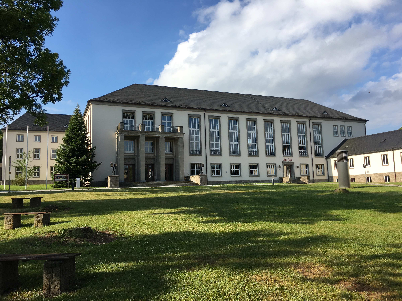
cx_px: 201
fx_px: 337
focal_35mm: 29
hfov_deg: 61.7
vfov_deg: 48.2
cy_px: 150
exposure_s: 1/1054
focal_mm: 4.15
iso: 25
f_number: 2.2
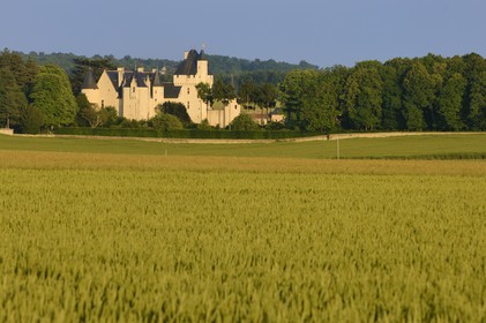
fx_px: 2529
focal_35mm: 188
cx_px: 243
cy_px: 162
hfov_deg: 11.0
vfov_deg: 7.3
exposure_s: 1/160
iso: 100
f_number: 7.1
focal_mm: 125
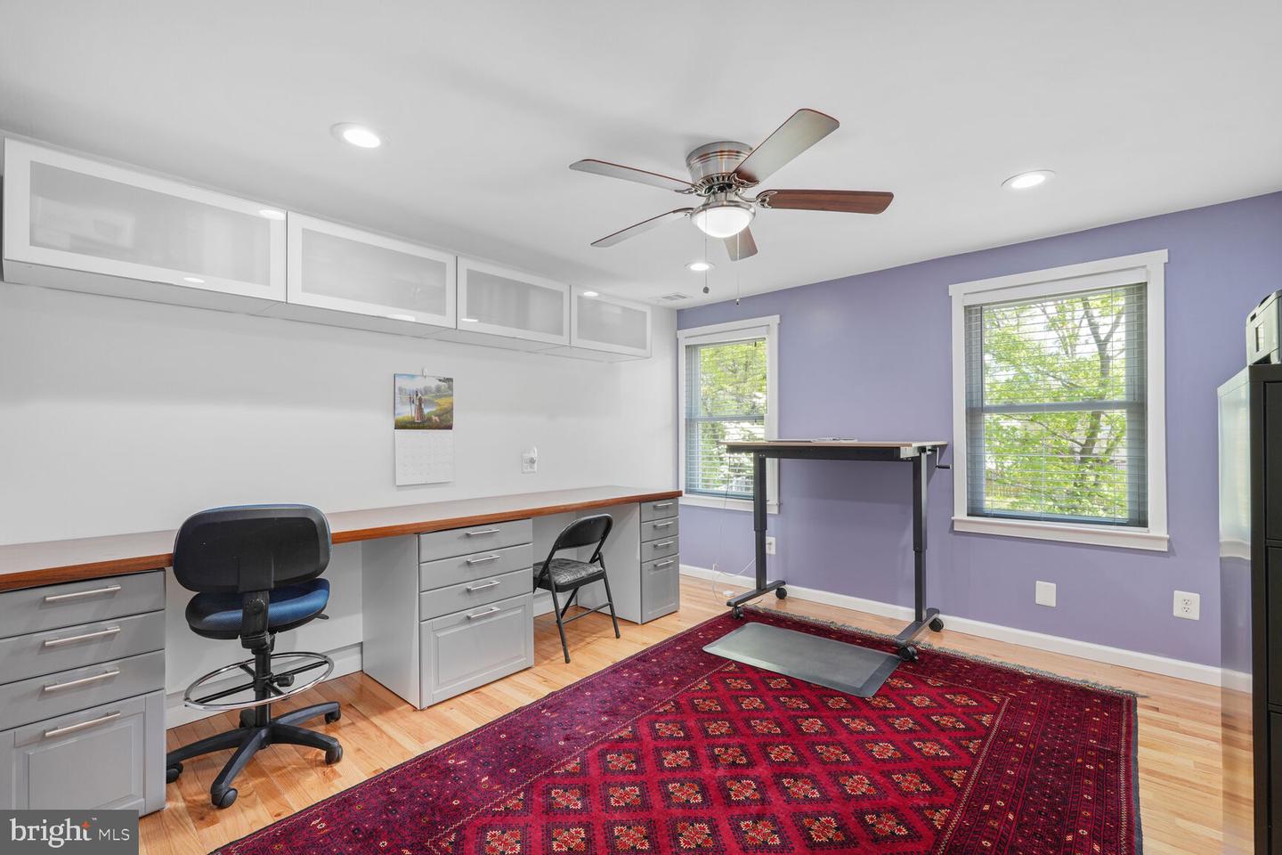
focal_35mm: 16
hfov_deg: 96.7
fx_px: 570
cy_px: 428
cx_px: 641
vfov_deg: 73.7
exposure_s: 1/40
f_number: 8
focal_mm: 16
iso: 200
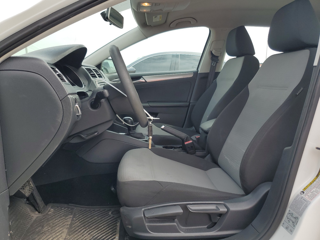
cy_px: 120
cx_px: 160
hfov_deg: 67.3
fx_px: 240
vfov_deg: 53.1
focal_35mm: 26
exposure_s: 1/769
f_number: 1.5
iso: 50
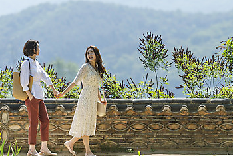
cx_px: 149
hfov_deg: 7.5
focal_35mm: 274
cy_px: 61
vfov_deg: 5.0
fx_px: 1775
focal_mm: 160
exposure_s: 1/2500
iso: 100
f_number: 2.8
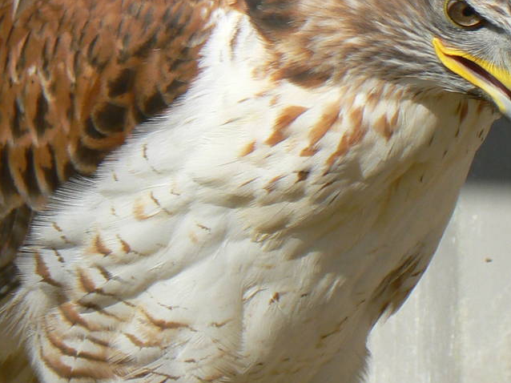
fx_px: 8883
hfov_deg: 3.3
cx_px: 160
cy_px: 183
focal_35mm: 602
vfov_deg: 2.5
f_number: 6.3
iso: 80
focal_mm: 40.1
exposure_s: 1/500
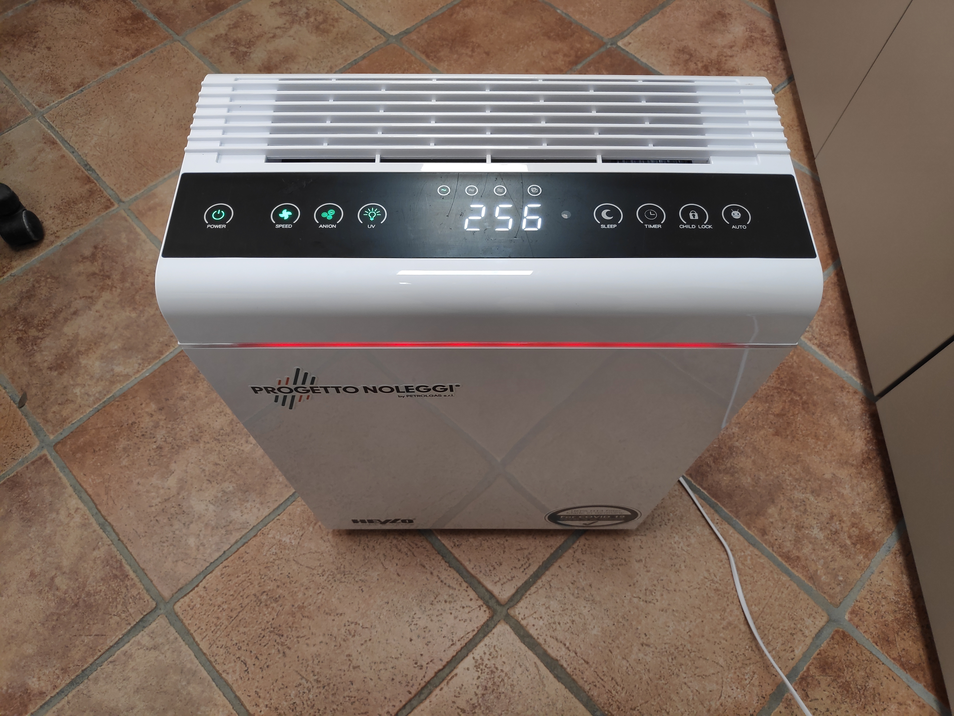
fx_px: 551
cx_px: 477
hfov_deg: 81.7
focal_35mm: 20
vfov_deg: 66.0
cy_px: 358
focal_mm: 3.94
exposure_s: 1/100
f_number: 1.9
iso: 259
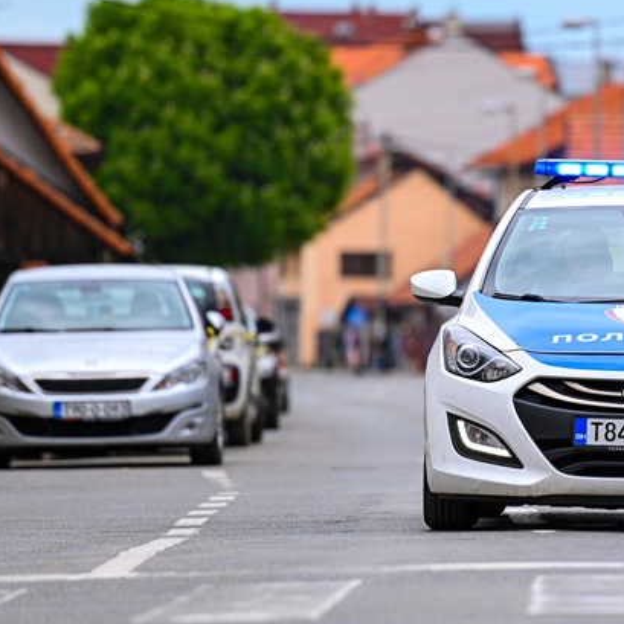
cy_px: 287
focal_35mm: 332
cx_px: 580
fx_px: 6771
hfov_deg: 5.3
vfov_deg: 5.3
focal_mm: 200
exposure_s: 1/5000
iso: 800
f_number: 4
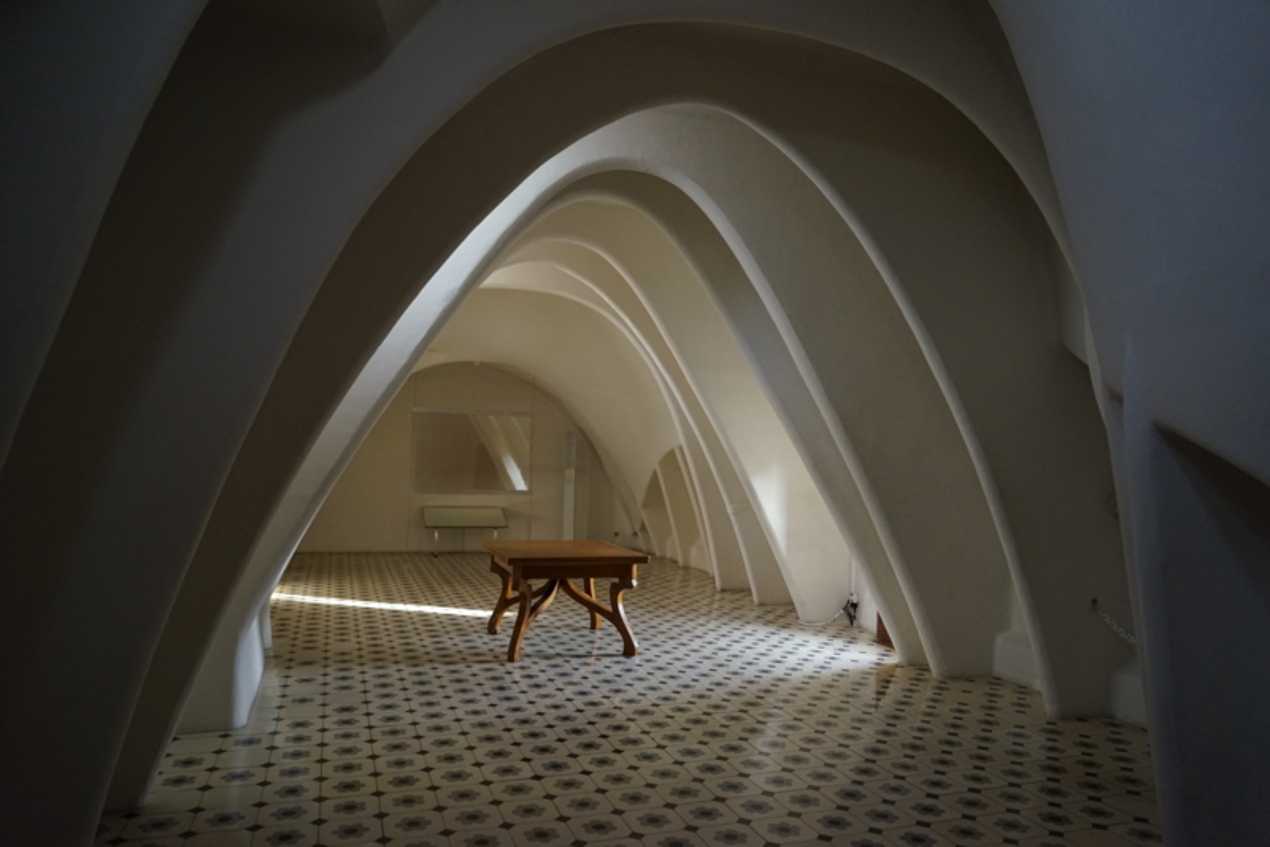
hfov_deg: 73.7
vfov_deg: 53.2
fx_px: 847
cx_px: 635
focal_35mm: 24
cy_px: 424
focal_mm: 24
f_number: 4
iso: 3200
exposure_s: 1/160
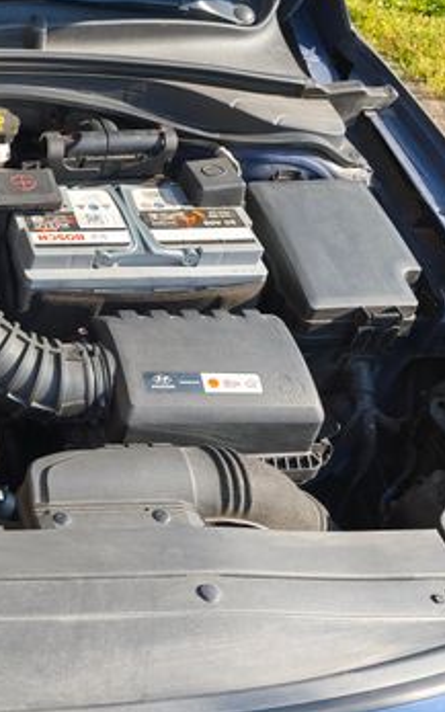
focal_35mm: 45
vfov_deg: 44.3
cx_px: -207
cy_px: 371
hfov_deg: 23.4
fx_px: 873
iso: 50
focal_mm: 6.19
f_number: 1.65
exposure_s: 1/100
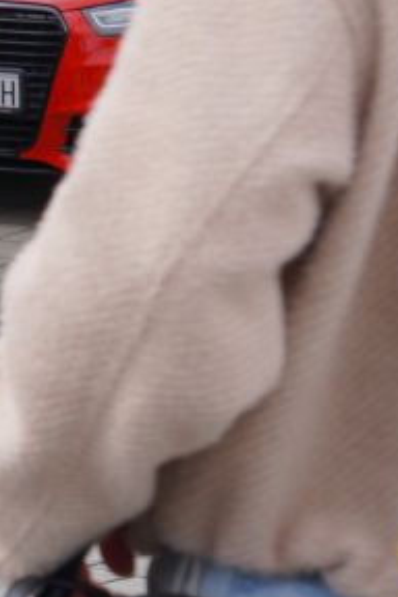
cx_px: -1000
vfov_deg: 8.0
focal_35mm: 256
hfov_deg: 5.0
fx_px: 4251
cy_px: 222
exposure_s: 1/400
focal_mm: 33.1
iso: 125
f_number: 4.5
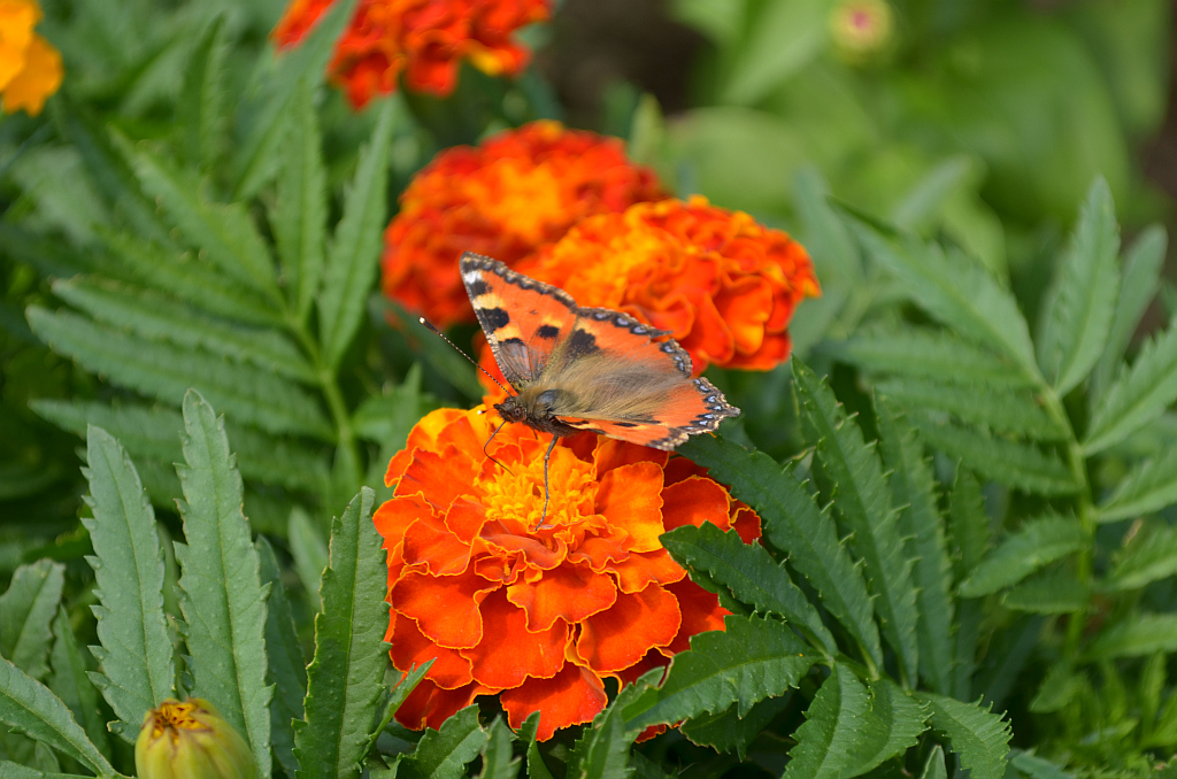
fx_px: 2691
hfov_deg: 24.7
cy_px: 390
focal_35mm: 82
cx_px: 588
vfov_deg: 16.5
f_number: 5.6
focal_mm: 55
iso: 100
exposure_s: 1/160
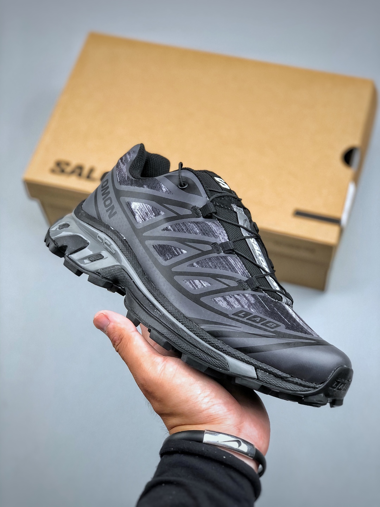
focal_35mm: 57
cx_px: 190
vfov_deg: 33.8
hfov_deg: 25.7
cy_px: 254
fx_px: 834
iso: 32
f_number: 2.8
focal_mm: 6.6
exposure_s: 1/33
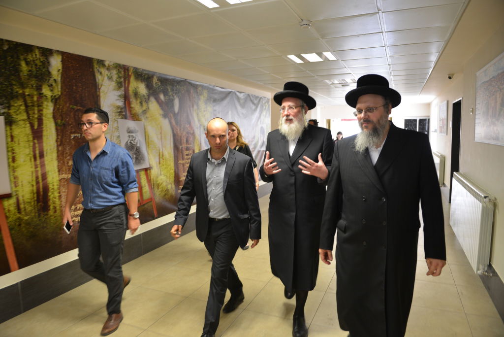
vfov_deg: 53.2
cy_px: 168
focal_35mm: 24
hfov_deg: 73.7
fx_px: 336
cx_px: 252
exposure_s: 1/50
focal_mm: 24
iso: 800
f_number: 3.5
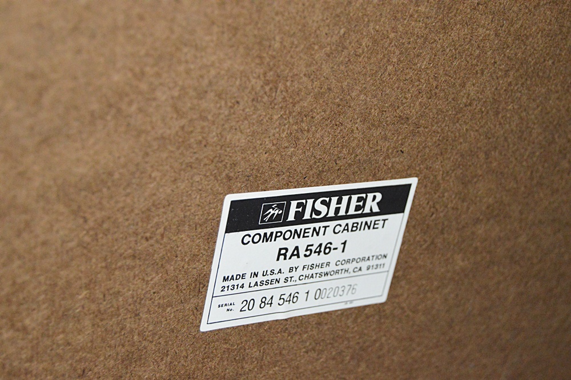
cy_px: 190
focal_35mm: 72
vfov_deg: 18.9
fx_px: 1141
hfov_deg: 28.1
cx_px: 286
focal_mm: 48
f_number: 5.3
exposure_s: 1/60
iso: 3200
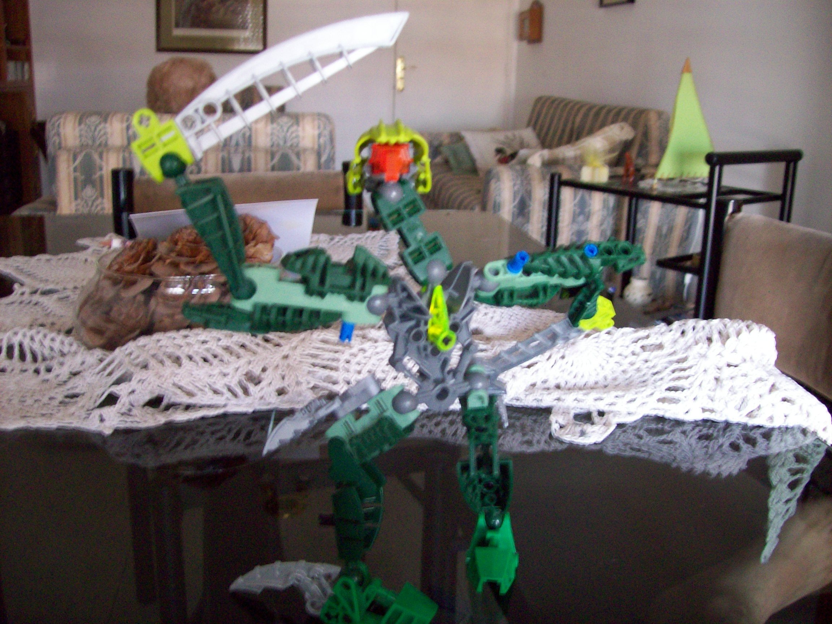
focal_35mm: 36
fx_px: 865
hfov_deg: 51.4
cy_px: 312
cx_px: 416
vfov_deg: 39.7
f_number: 2.7
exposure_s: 1/11.4
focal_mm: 6
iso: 160
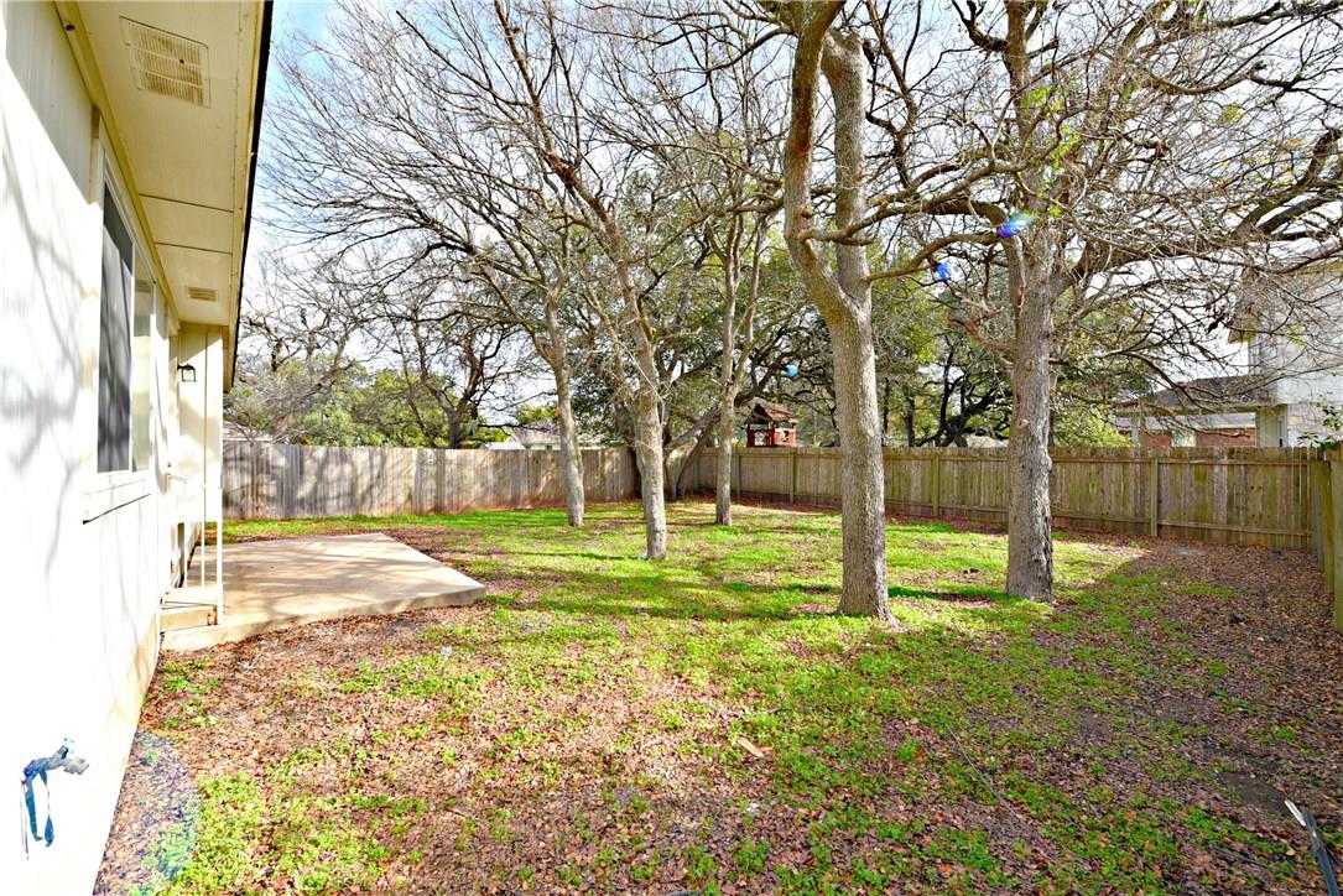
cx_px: 672
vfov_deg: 81.2
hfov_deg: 104.2
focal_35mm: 14
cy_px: 448
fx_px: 522
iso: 220
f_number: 8
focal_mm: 14
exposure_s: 1/250
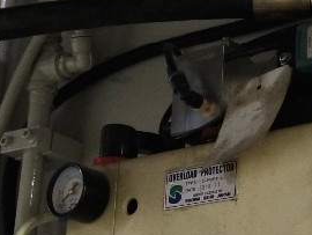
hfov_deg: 17.3
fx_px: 1001
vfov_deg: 13.3
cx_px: 315
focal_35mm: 111
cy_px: 184
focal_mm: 3.95
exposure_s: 1/33.3
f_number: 1.8
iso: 466
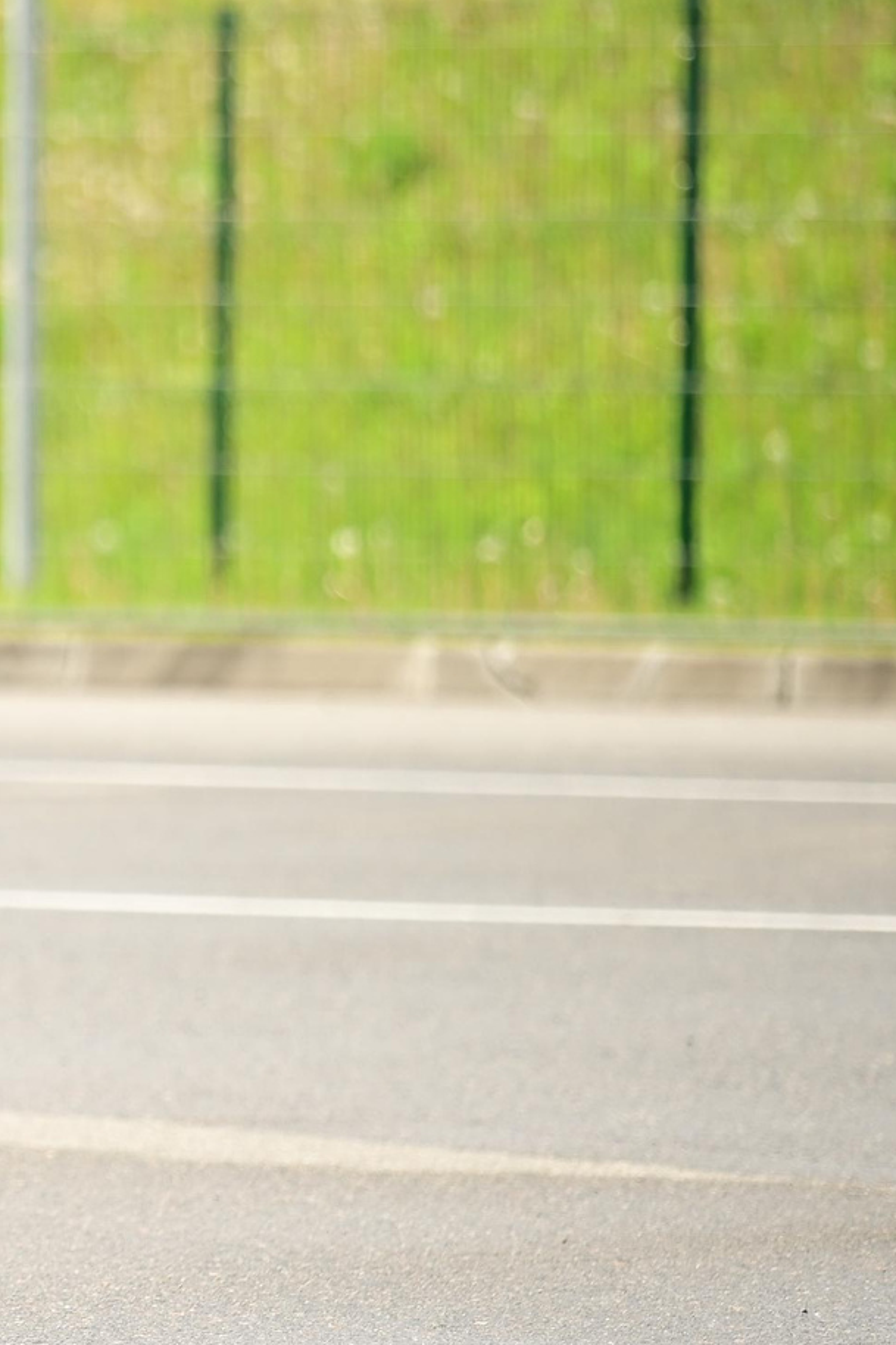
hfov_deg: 3.3
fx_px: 15685
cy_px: 597
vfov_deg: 4.9
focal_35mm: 420
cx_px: -756
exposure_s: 1/1600
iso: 200
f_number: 2.8
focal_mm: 150
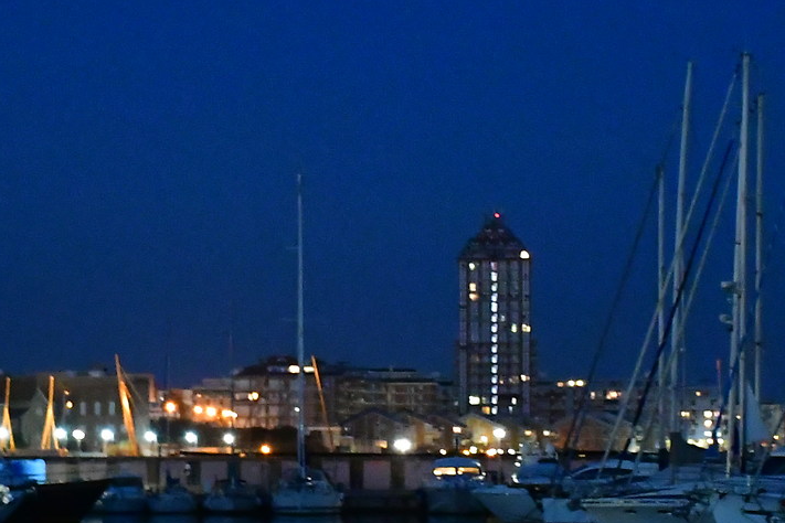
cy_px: 405
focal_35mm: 152
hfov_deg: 13.5
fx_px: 3314
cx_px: 335
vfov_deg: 9.0
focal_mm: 30
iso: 6400
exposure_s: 1/13
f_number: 4
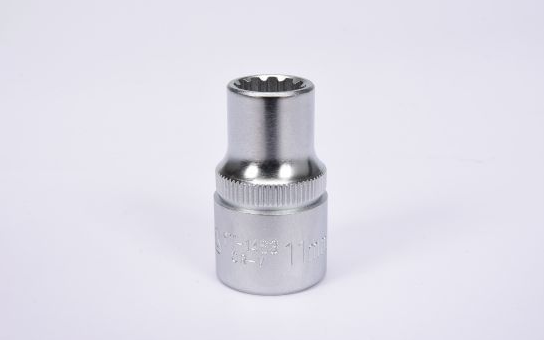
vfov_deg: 16.9
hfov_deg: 26.8
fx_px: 1142
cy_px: 182
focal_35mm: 77
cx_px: 272
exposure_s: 1/125
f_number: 18
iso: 250
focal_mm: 50
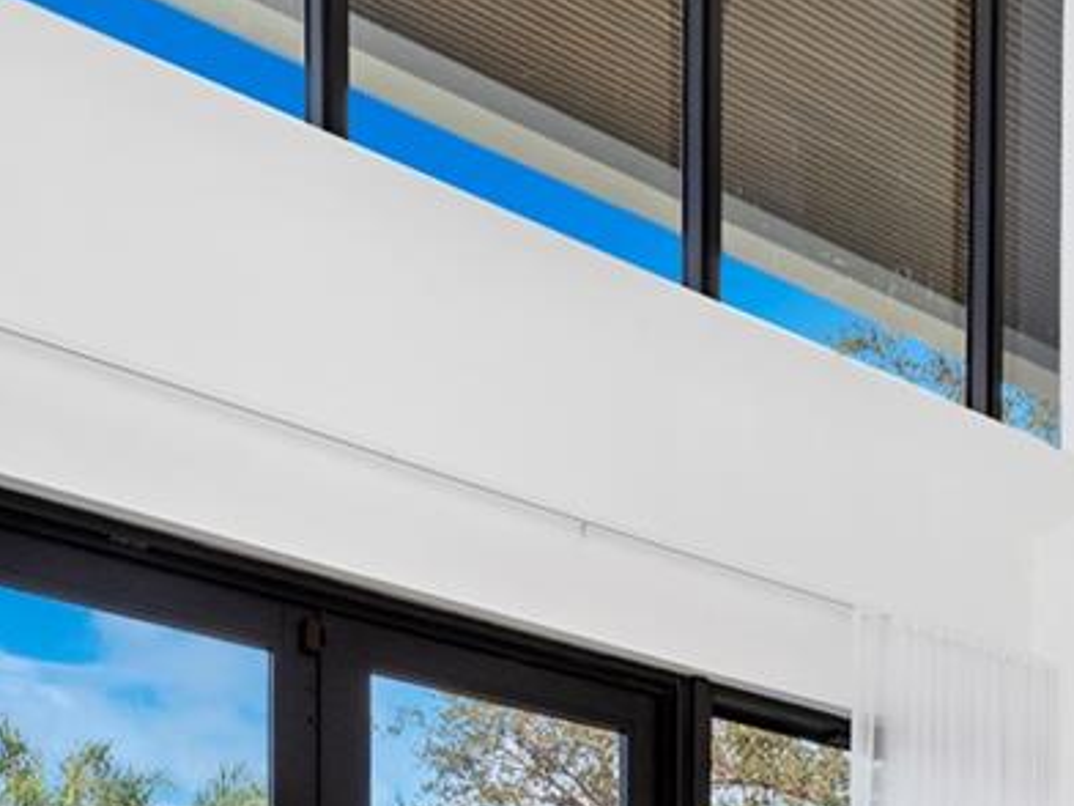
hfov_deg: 34.9
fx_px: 1706
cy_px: 1320
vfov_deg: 21.0
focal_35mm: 55
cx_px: 523
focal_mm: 14
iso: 320
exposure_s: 1/100
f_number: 8
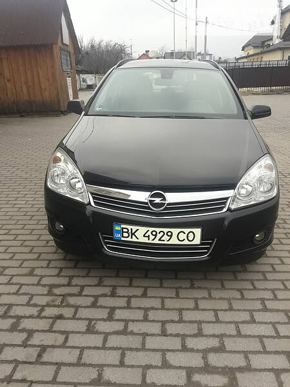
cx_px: 145
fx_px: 313
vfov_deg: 63.4
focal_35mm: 28
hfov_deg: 49.7
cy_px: 194
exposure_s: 1/578
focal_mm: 3.7
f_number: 1.9
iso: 40
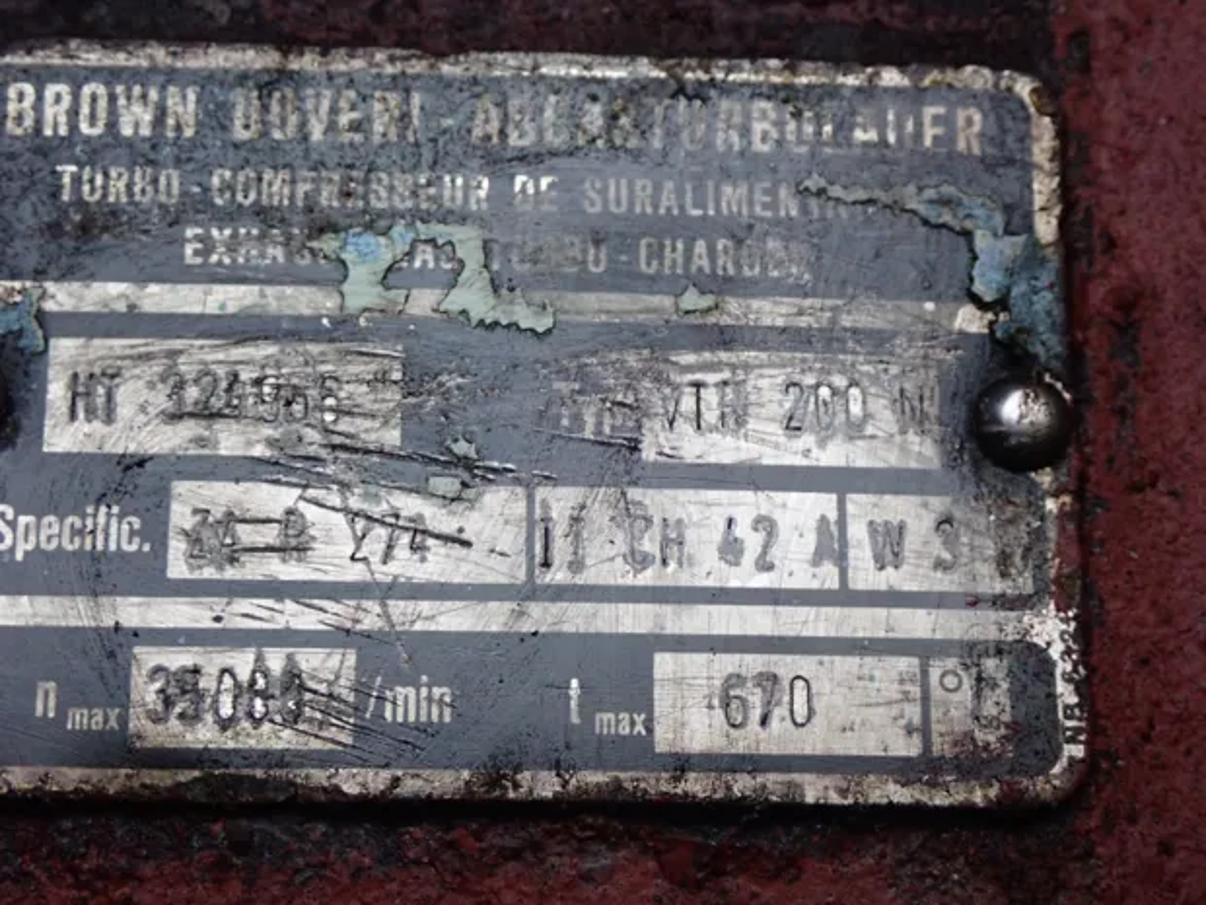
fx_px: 2474
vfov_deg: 20.7
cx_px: 603
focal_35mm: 71
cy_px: 452
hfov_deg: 27.4
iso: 640
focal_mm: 12.73
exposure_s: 1/60
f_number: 3.9
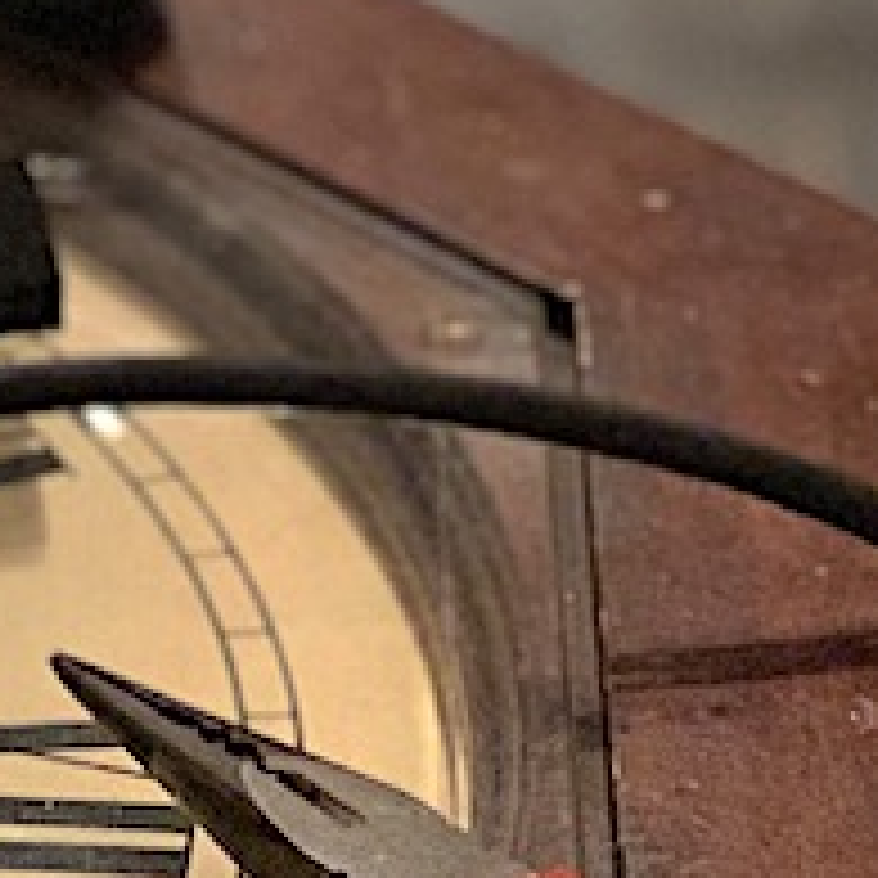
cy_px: 770
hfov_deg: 7.3
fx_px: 6485
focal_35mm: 226
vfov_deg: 7.7
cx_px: -1144
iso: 400
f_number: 2.4
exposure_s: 1/40
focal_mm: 6
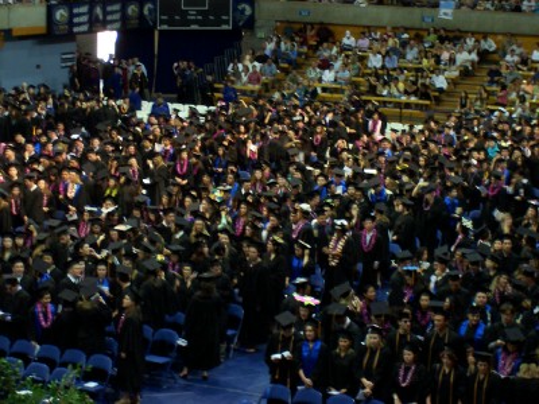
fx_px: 1728
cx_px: 270
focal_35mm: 111
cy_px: 202
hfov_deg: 17.7
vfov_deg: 13.3
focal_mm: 16.8
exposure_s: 1/8
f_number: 4.8
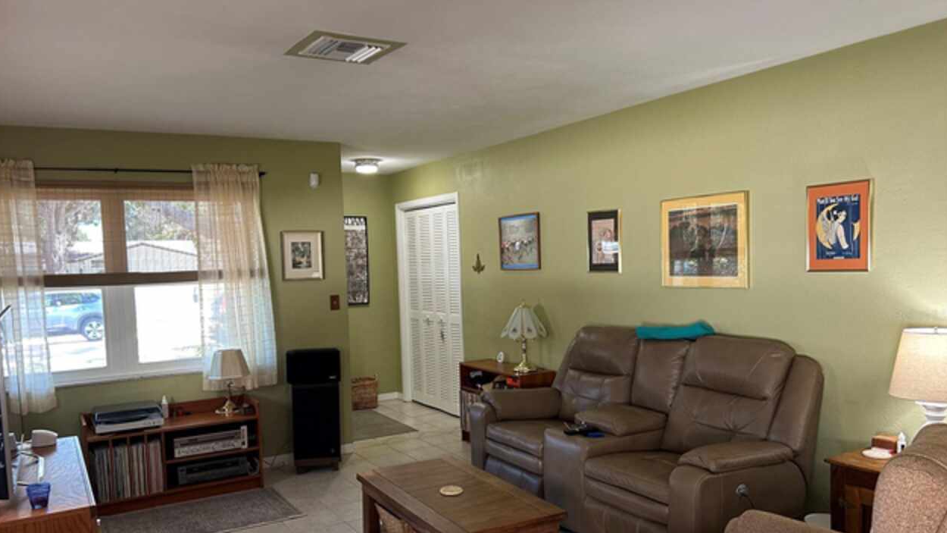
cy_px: 315
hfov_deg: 66.1
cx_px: 465
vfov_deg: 40.0
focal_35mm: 29
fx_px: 728
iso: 125
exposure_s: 1/60
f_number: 1.5
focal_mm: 5.7
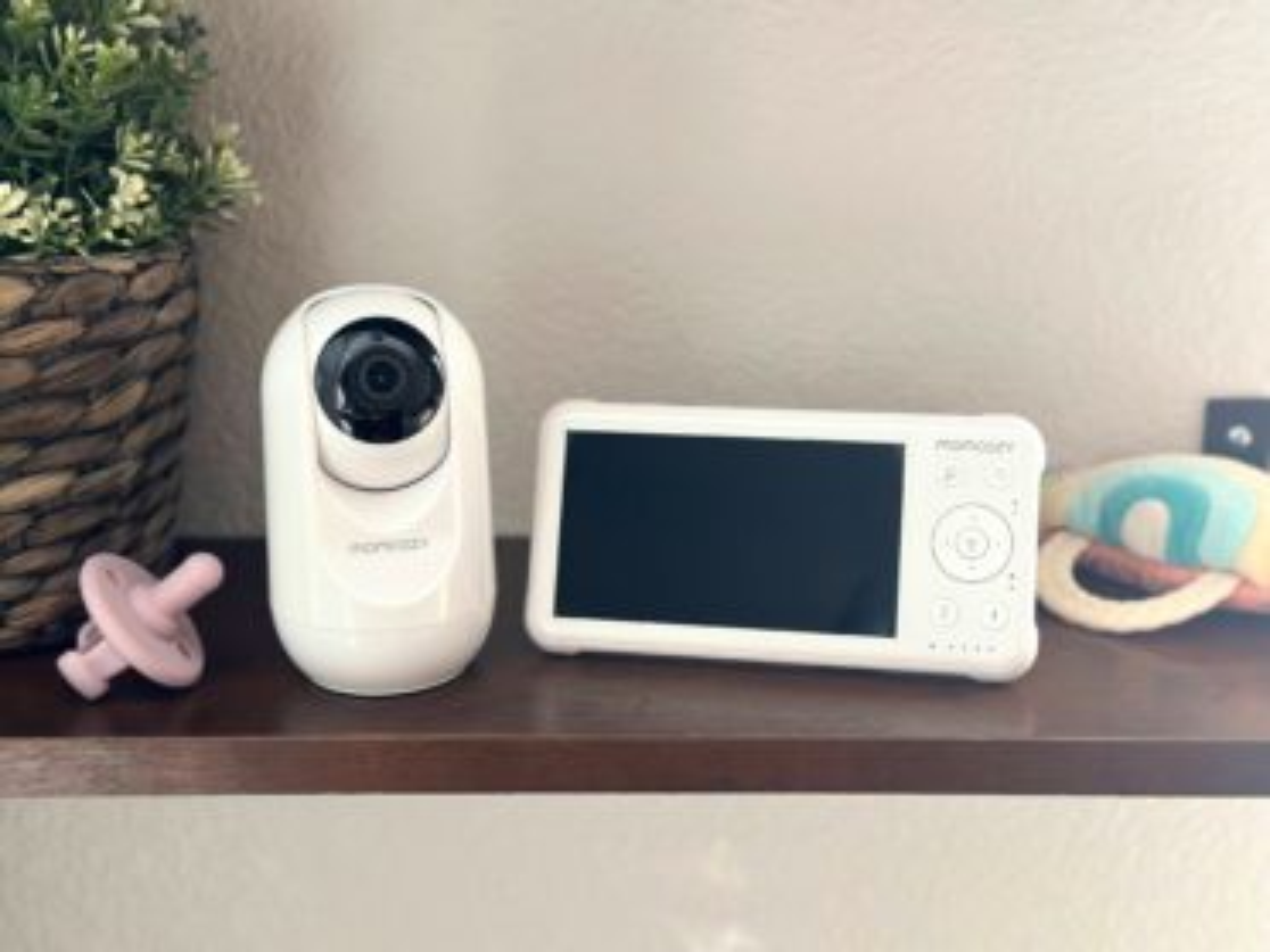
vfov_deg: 30.3
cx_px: 635
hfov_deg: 39.7
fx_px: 1761
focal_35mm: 48
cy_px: 476
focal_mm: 6.86
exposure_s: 1/60
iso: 250
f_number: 1.78
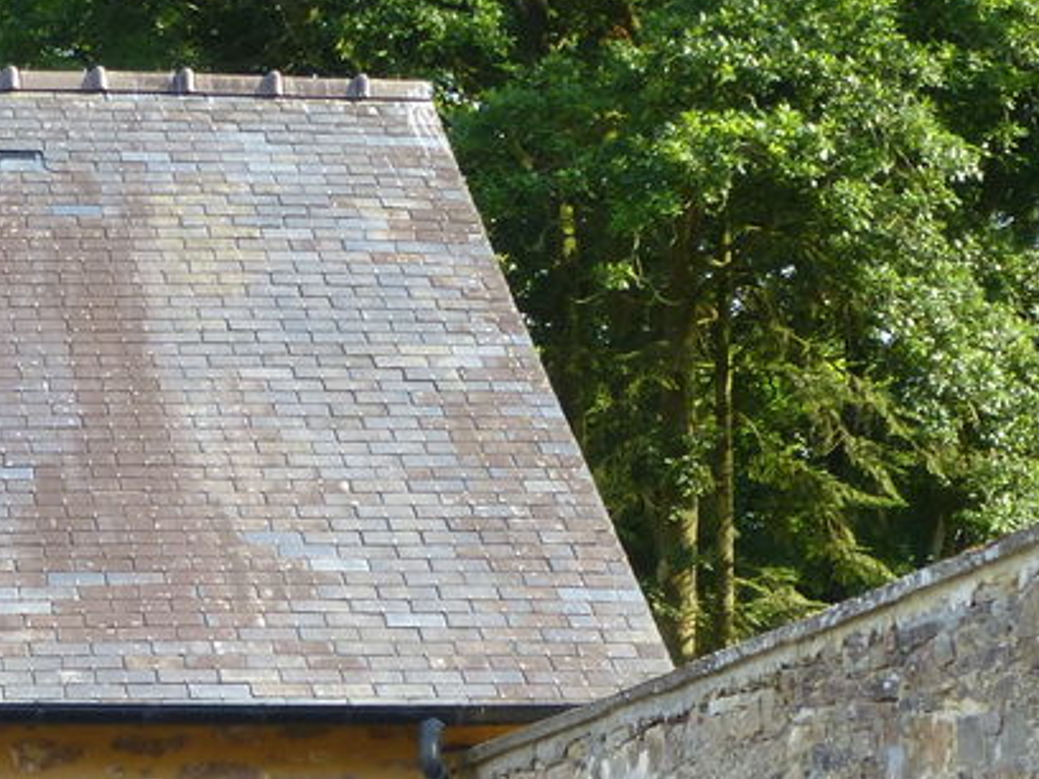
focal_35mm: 153
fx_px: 4592
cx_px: -407
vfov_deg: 9.5
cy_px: 988
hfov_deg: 12.4
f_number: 4.3
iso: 100
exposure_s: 1/80
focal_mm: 9.4
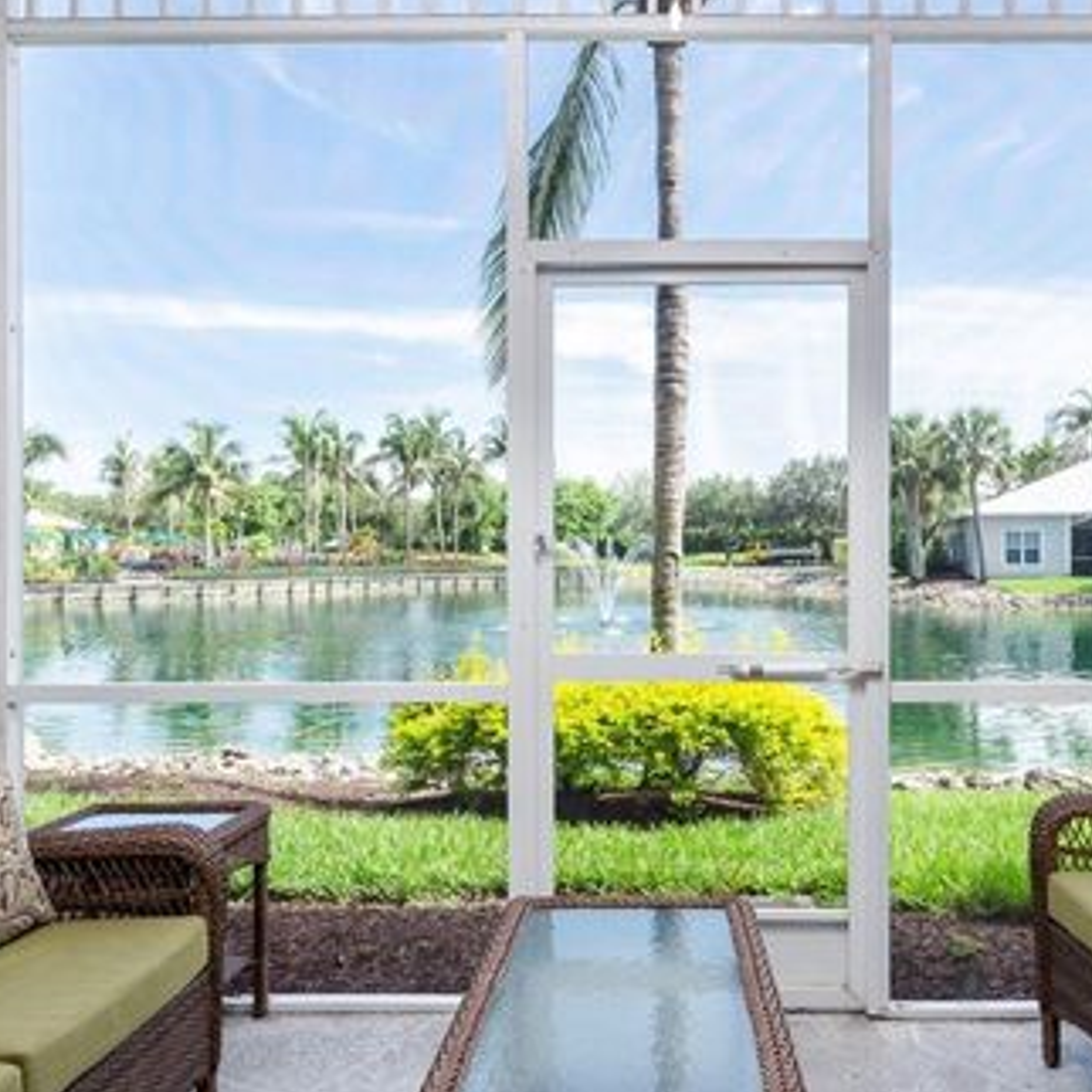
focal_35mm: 26
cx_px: 655
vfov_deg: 61.6
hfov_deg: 61.1
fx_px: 916
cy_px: 541
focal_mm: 13
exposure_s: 1/125
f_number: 9
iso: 200
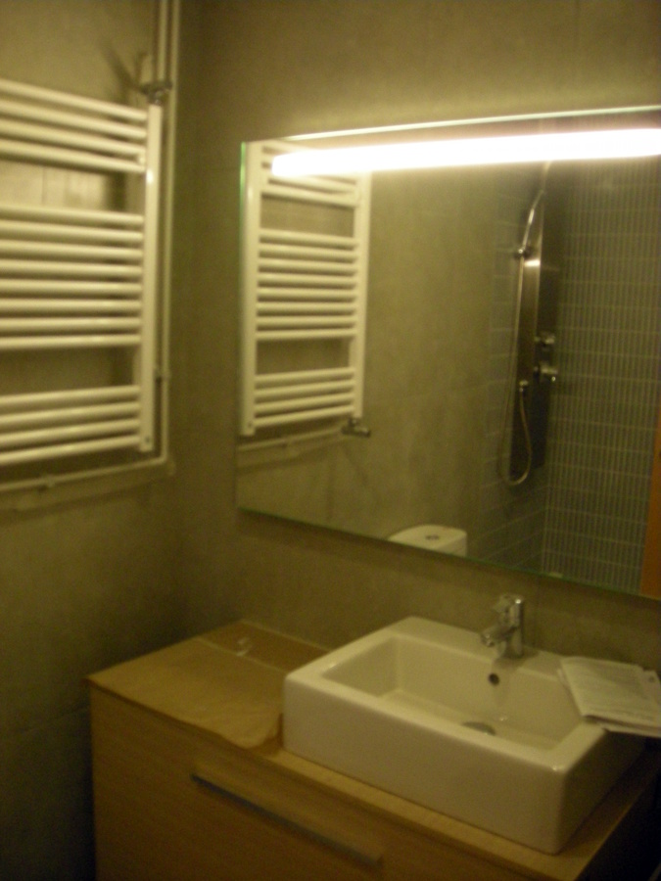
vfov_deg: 52.6
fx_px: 891
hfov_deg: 40.7
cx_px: 330
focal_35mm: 35
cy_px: 440
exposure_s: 1/30
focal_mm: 5.7
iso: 400
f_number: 2.8
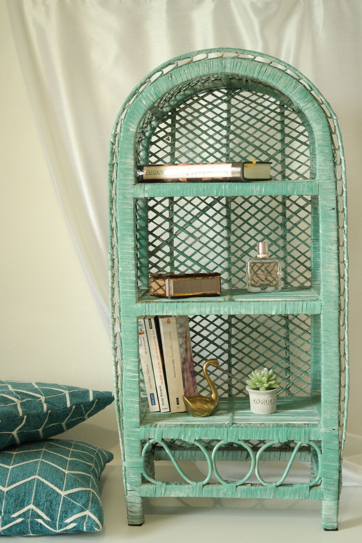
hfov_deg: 25.5
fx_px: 799
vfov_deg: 37.5
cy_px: 272
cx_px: 181
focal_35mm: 53
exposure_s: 1/30
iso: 800
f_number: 5.6
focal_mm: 35
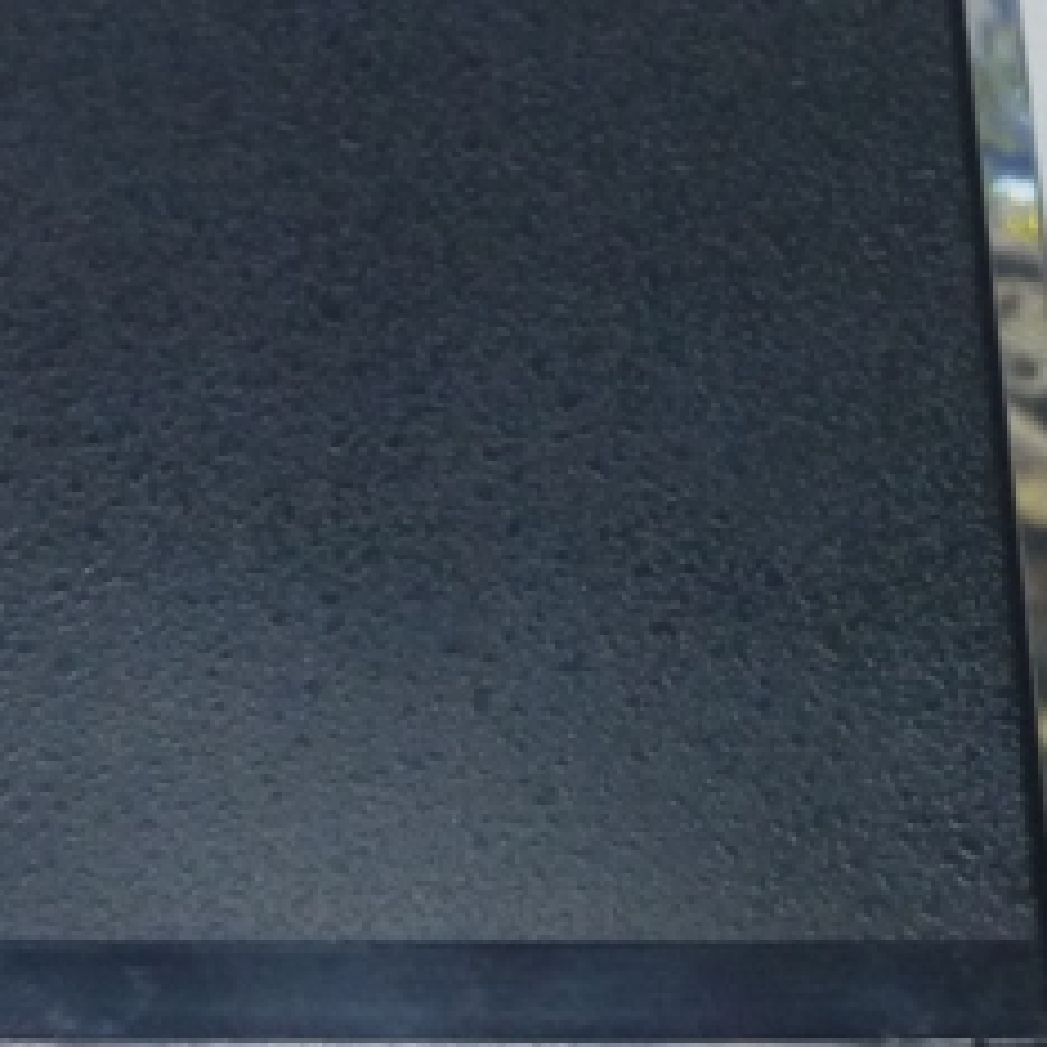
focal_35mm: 109
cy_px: 358
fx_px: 3730
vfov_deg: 15.9
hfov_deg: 15.9
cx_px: 331
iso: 400
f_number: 3.6
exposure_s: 1/40
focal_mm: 6.5
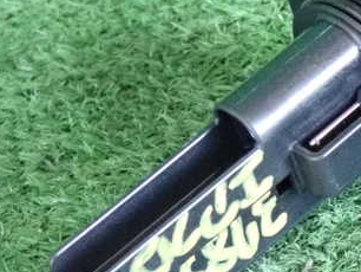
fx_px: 2046
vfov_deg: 7.6
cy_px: 119
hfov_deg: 10.0
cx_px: 347
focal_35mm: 196
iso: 4000
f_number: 4.9
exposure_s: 1/125
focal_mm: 18
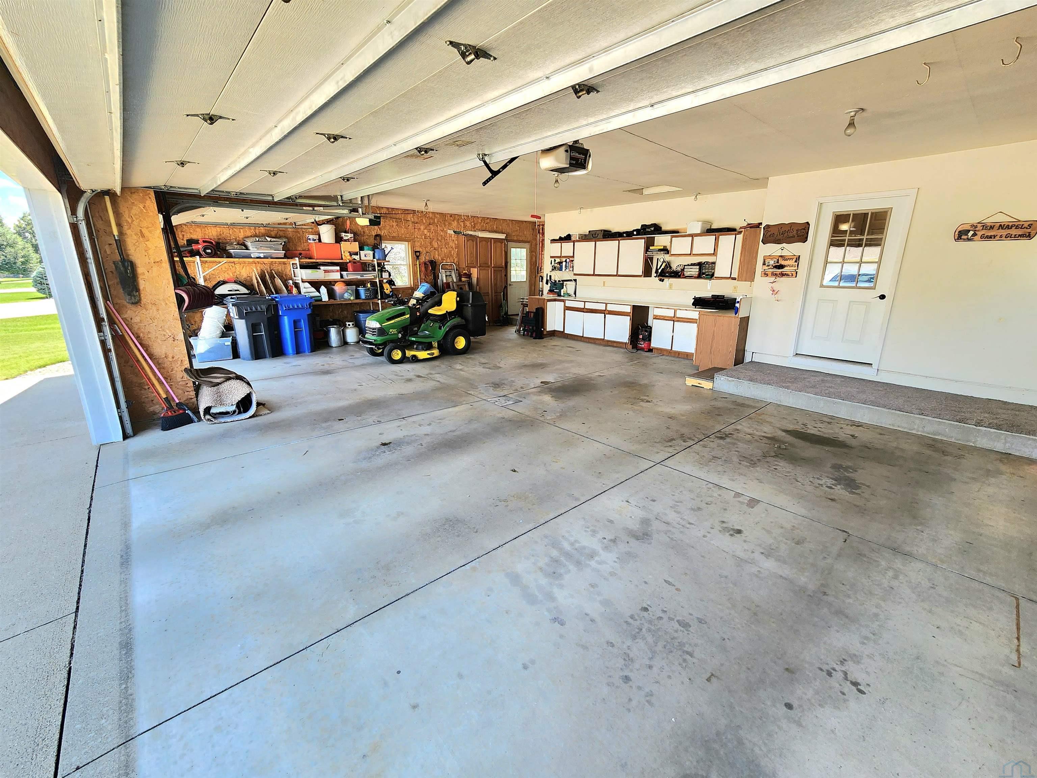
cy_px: 389
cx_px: 518
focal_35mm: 13
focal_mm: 2.2
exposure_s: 1/120
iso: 50
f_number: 2.2
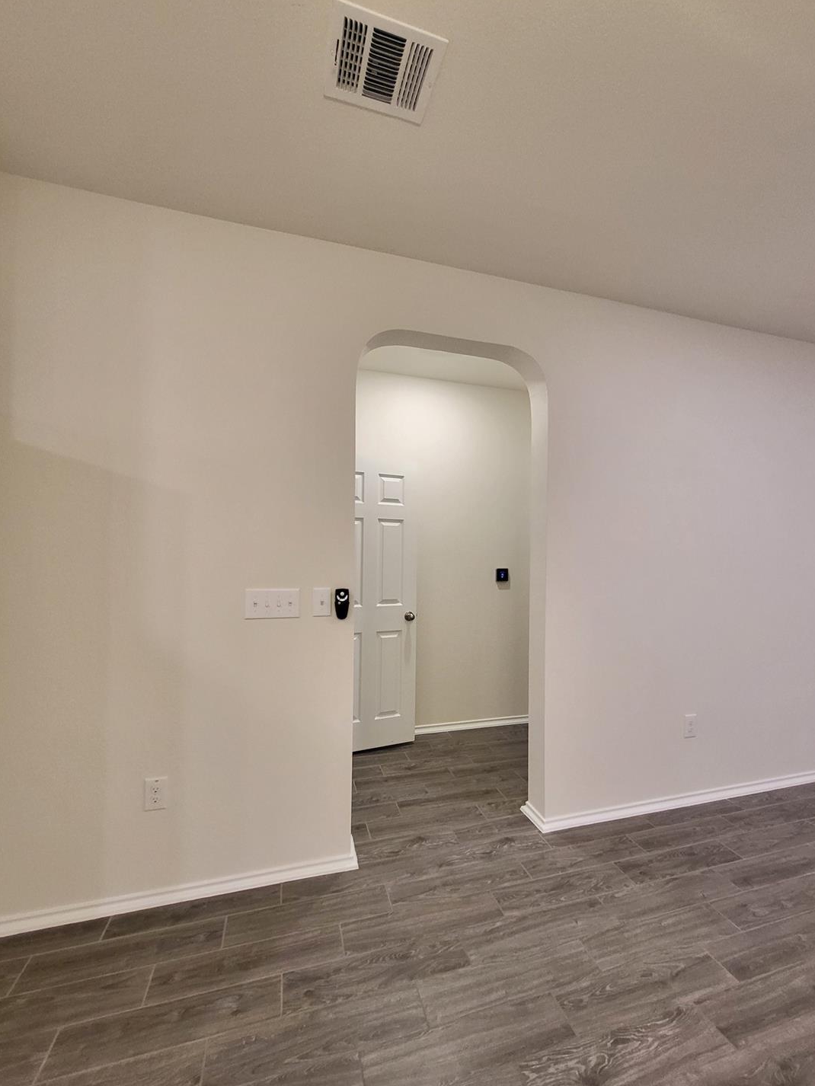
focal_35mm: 14
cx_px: 436
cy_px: 556
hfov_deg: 85.6
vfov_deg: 102.0
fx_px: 439
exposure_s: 1/60
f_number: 2.2
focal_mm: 1.74
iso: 400
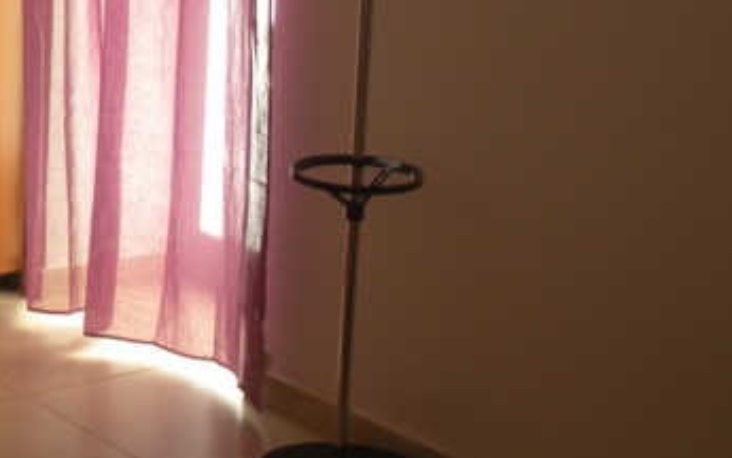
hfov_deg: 23.5
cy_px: -45
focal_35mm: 86
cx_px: 100
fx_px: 1716
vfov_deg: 14.8
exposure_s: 1/72.1
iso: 64
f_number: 3.5
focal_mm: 6.3
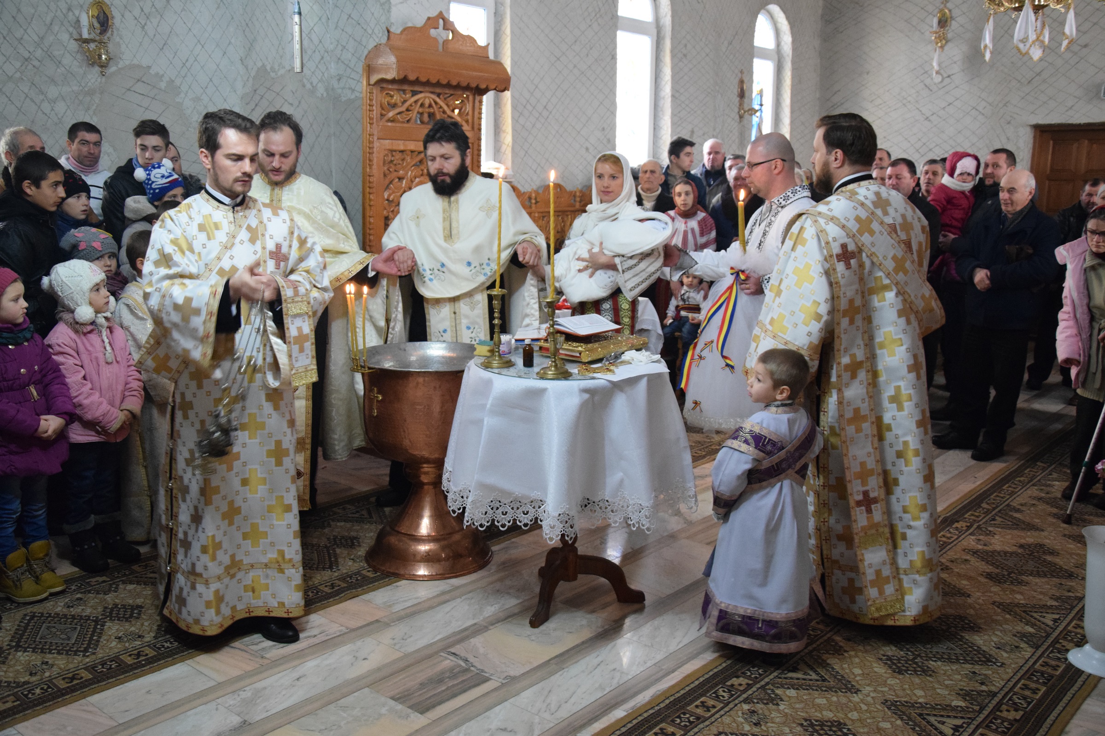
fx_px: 1013
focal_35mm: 33
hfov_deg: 57.2
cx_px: 552
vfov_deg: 40.0
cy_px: 368
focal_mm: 22
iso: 3200
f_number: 5
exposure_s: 1/60
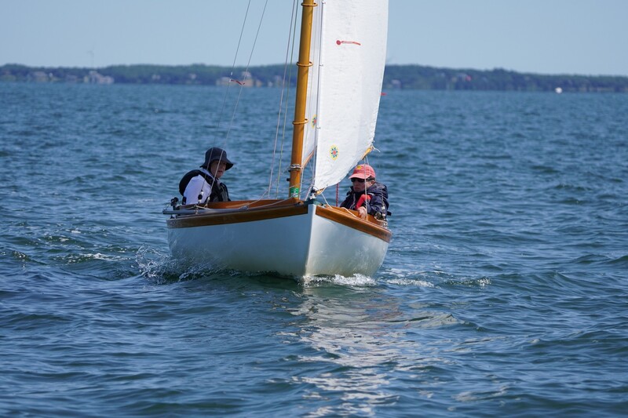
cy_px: 209
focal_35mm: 225
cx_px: 314
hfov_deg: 9.2
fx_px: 3924
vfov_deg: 6.1
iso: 250
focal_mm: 150
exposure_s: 1/2000
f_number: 5
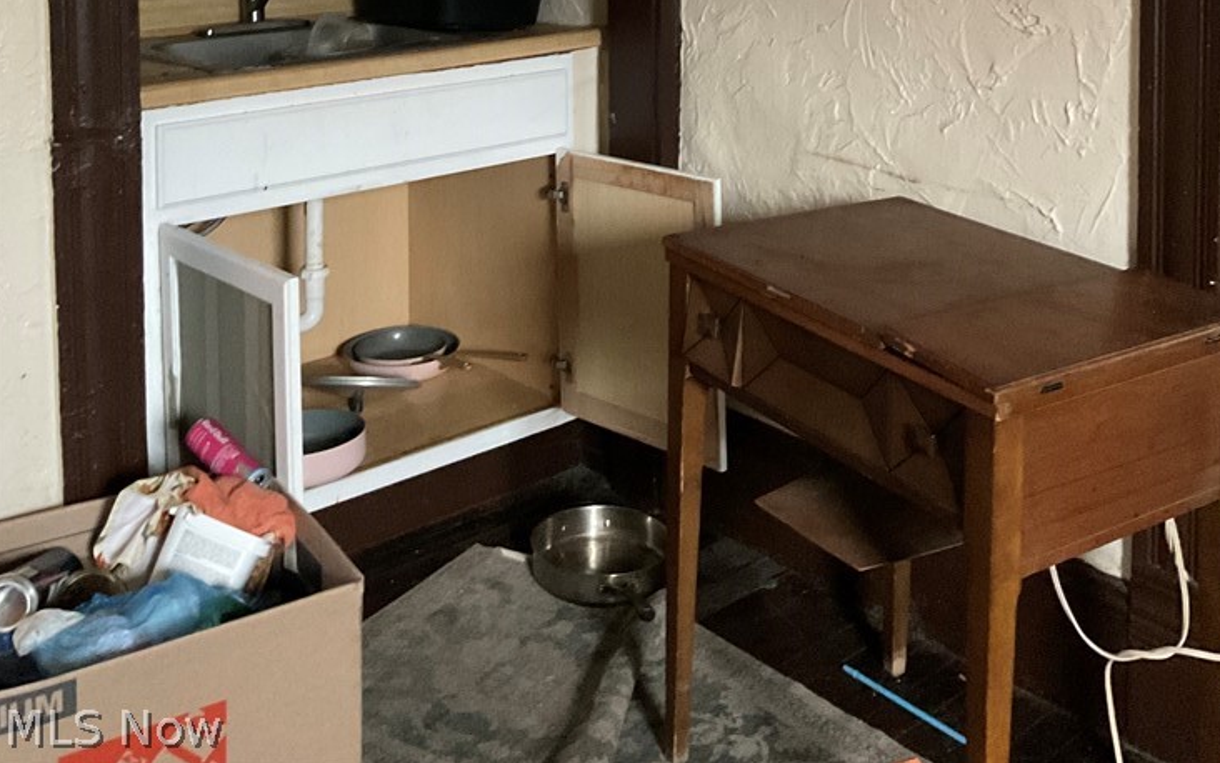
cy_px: -87
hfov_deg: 46.2
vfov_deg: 27.3
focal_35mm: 43
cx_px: 632
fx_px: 1430
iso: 500
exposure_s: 1/24
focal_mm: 3
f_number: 1.8
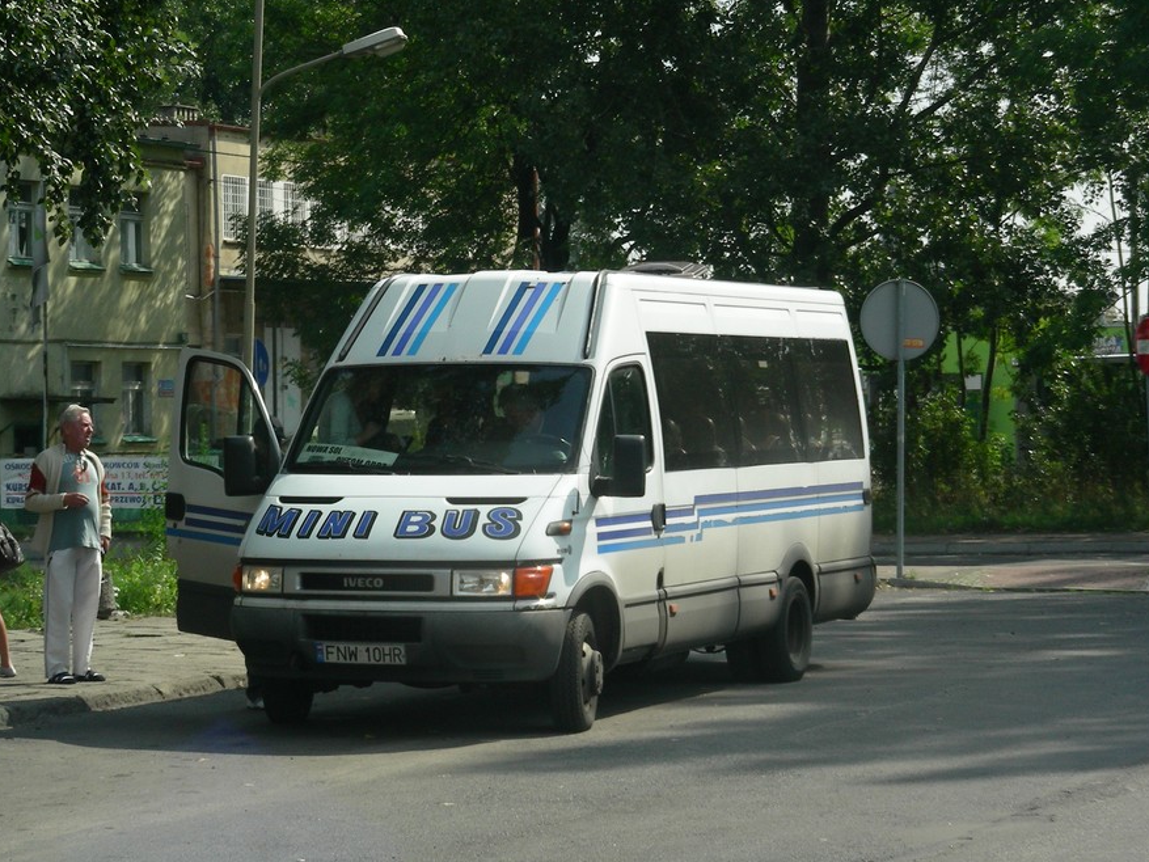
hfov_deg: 17.0
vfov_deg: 12.8
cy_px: 434
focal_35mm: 116
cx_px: 583
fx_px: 3851
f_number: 4
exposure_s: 1/620
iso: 50
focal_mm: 18.9
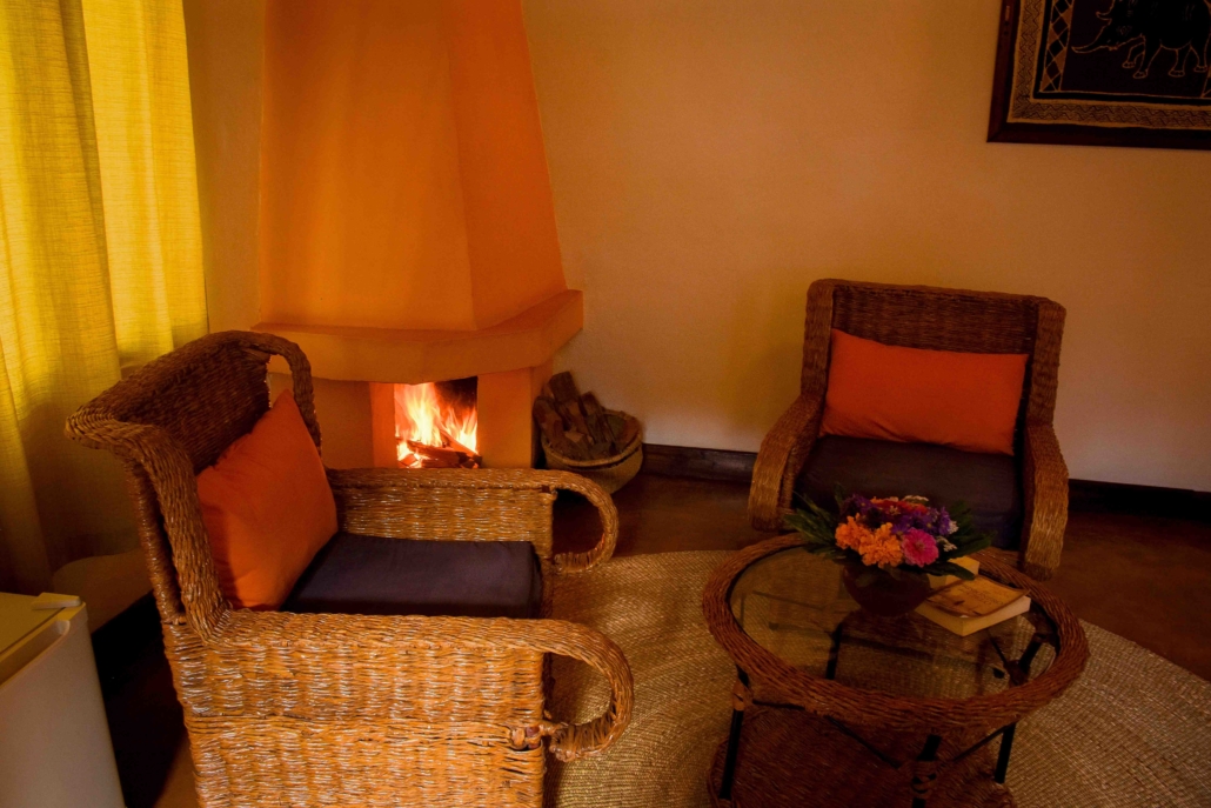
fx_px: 908
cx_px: 606
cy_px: 404
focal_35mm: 27
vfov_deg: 47.9
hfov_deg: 67.4
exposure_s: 1/13
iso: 320
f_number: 7.1
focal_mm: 18
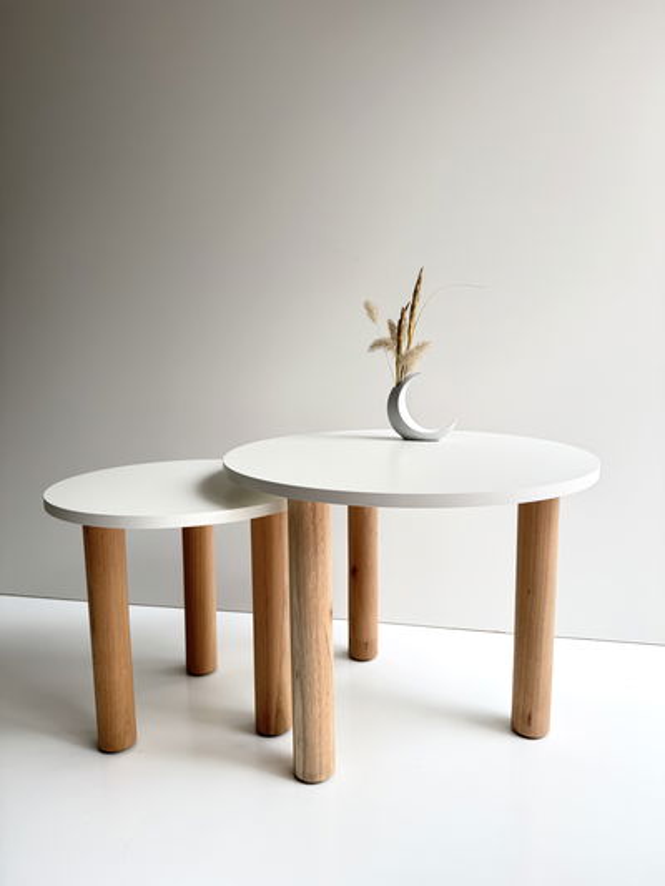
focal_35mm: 24
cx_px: 332
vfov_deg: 71.6
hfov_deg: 56.8
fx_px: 614
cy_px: 443
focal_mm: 6.76
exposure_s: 1/394
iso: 80
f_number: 1.78
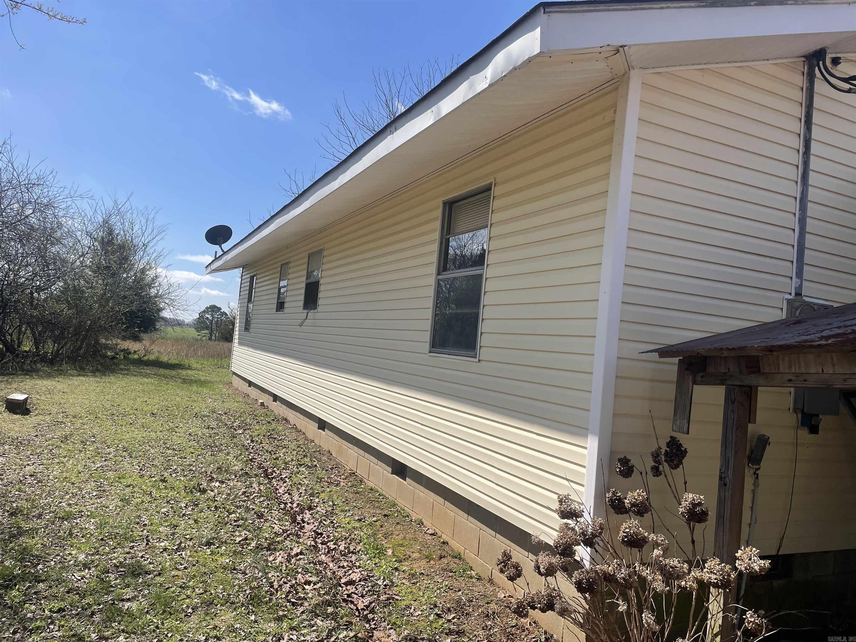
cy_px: 321
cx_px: 428
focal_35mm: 26
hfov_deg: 67.3
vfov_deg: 53.1
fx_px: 643
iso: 32
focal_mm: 4.2
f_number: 1.6
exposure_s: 1/3610
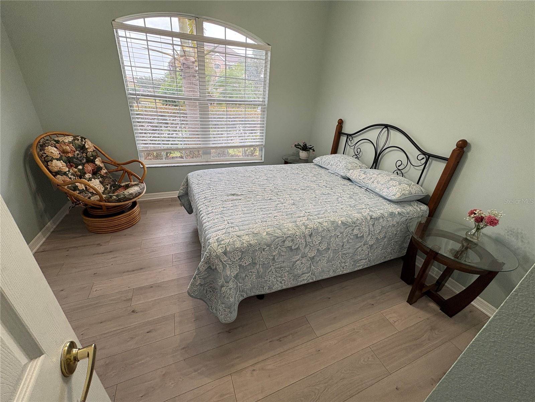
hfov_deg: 102.1
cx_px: 268
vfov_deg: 85.7
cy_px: 201
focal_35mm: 14
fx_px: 216
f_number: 2.2
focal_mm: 2.22
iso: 160
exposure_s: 1/60
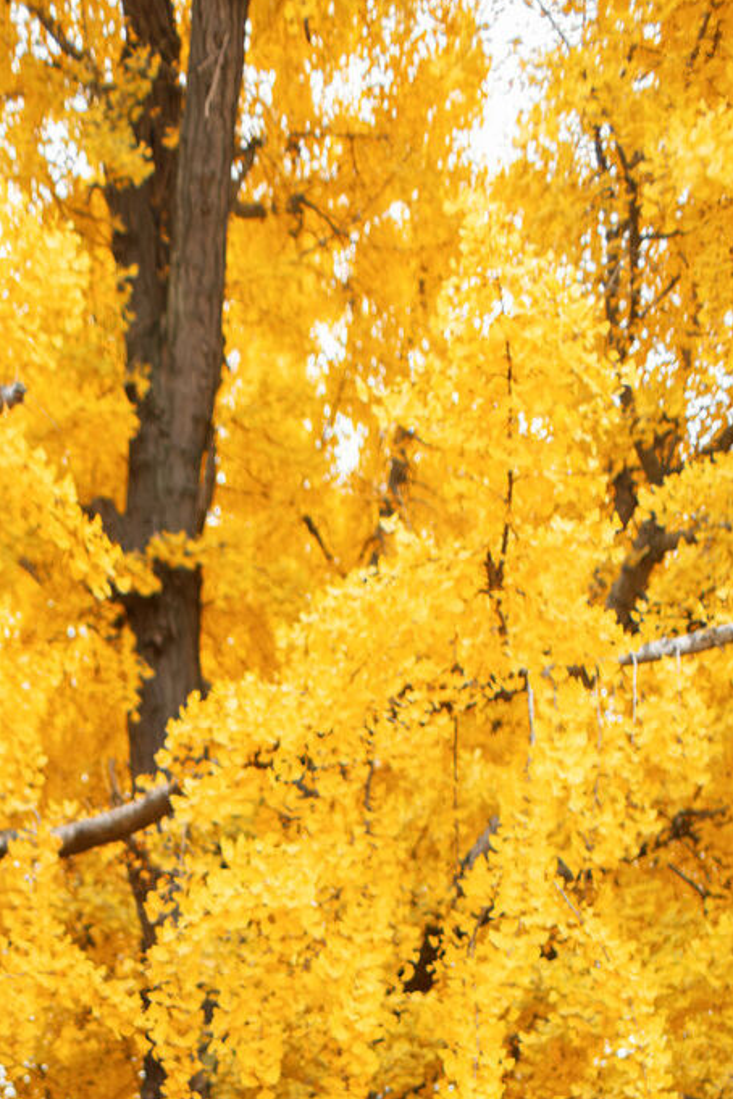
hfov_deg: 16.6
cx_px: 84
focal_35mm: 81
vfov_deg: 23.4
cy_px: 1237
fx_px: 2474
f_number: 1.8
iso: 200
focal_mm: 35
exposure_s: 1/2500
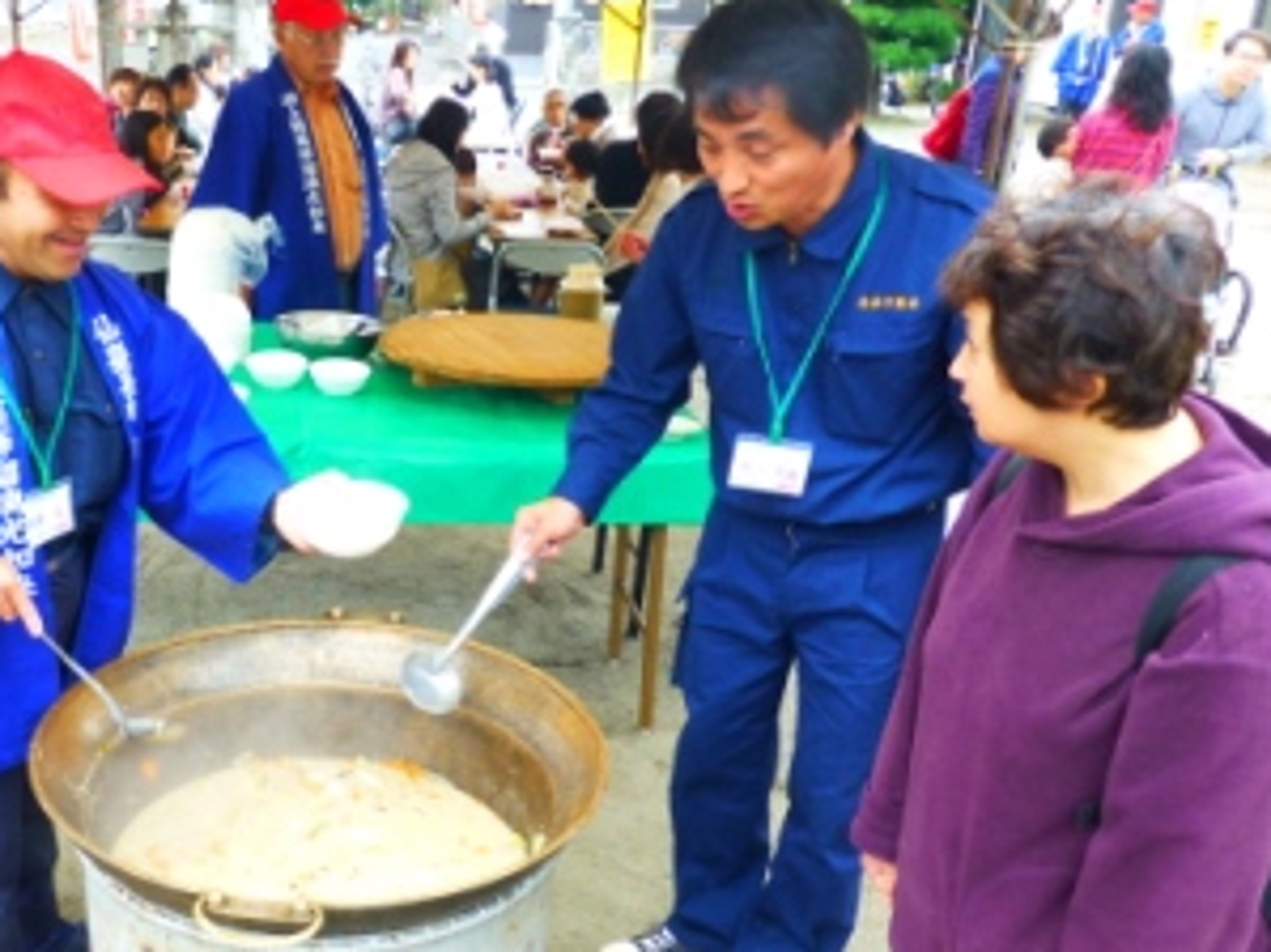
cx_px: 353
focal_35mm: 36
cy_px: 574
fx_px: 1321
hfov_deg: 49.7
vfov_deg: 39.5
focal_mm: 4.3
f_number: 3.3
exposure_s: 1/60
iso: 200
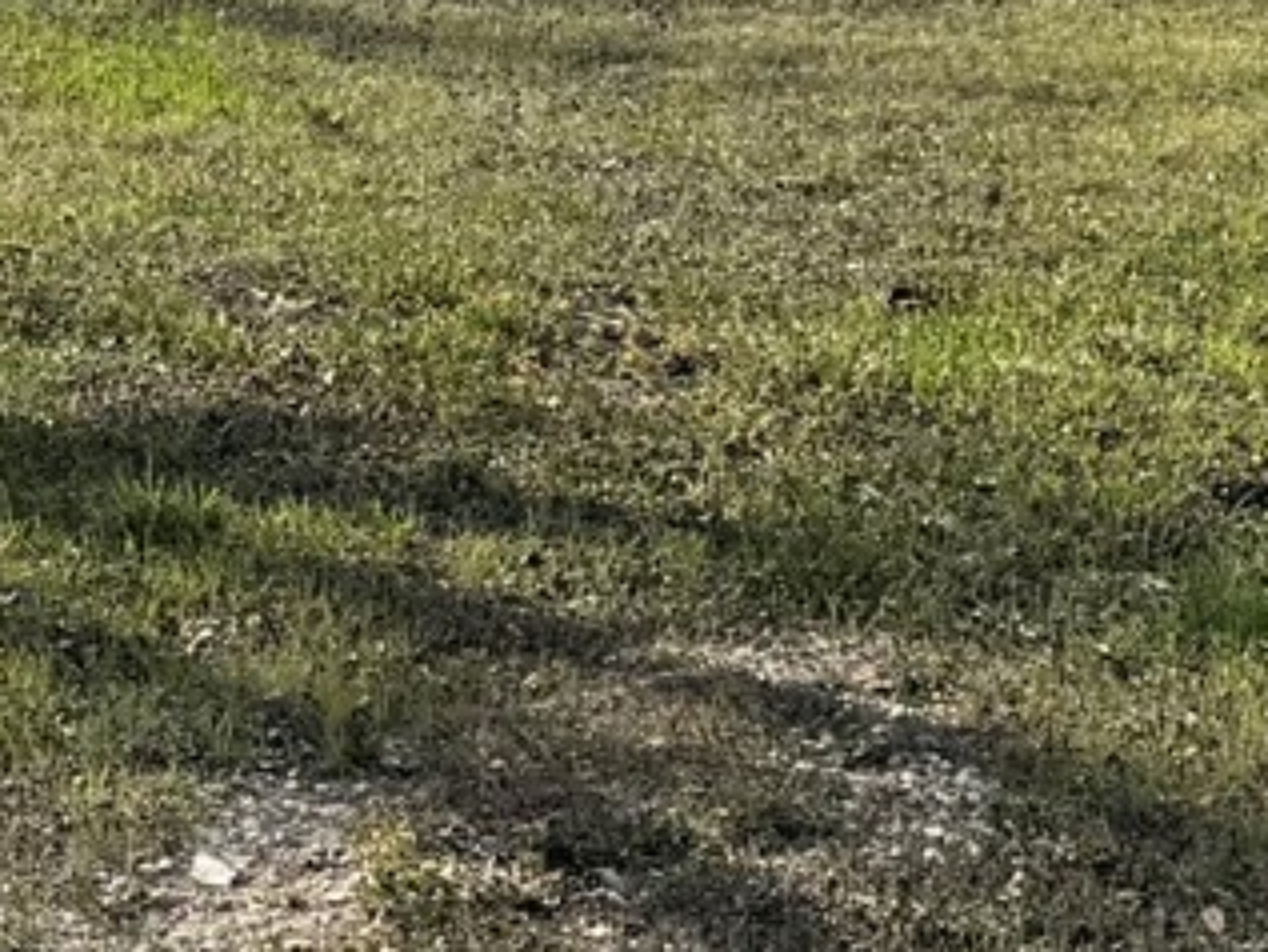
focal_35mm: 155
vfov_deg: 9.3
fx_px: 5680
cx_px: -908
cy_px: -600
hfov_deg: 11.9
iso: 80
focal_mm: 6.76
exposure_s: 1/7092
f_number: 1.78
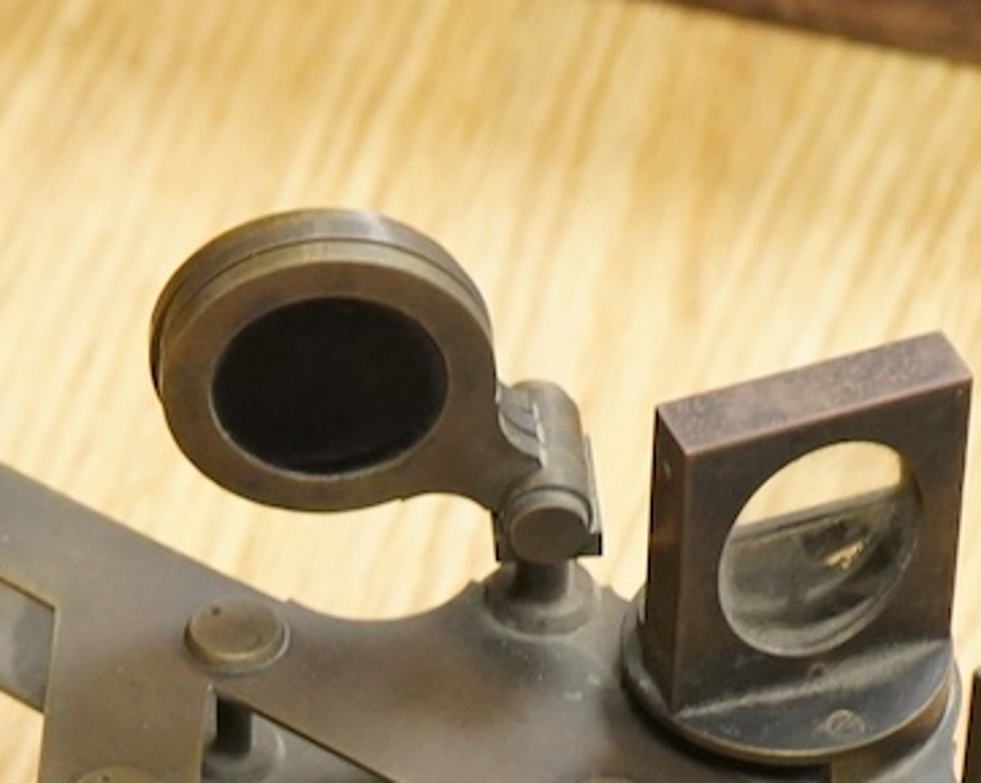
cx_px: 454
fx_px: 7108
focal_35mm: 245
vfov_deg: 6.2
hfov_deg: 7.9
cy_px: 1324
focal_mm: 55
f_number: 5.6
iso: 4000
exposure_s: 1/125
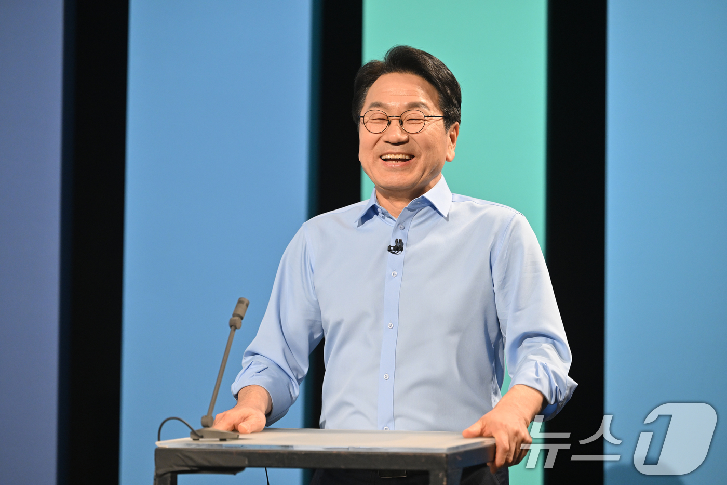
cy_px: 242
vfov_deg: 10.2
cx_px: 364
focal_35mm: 135
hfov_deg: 15.2
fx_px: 2726
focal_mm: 135
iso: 1600
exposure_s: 1/320
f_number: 3.2
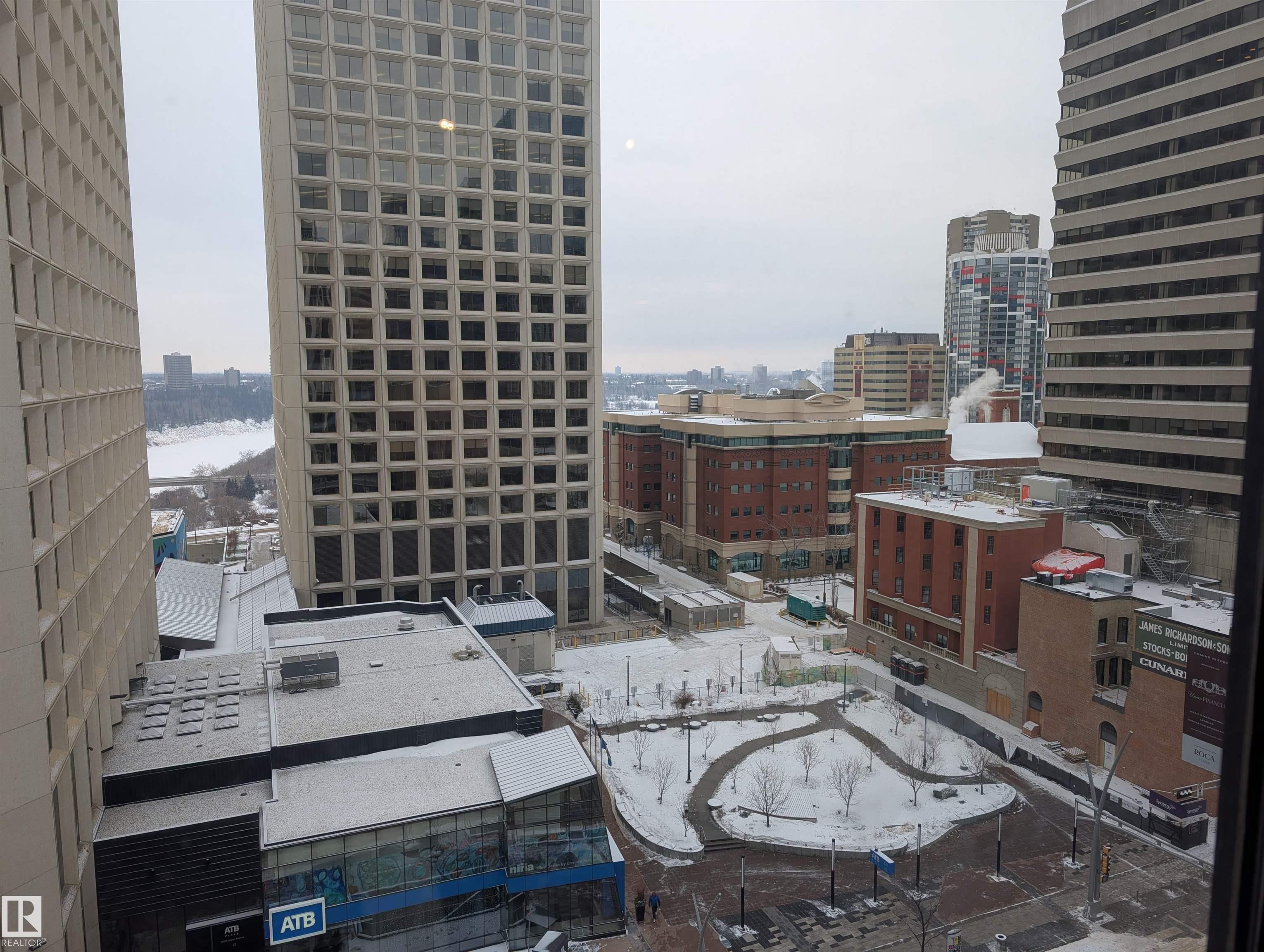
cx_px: 632
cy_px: 476
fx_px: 878
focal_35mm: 24
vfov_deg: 56.9
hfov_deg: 71.5
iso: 21
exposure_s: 1/168
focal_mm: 6.9
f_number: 1.68
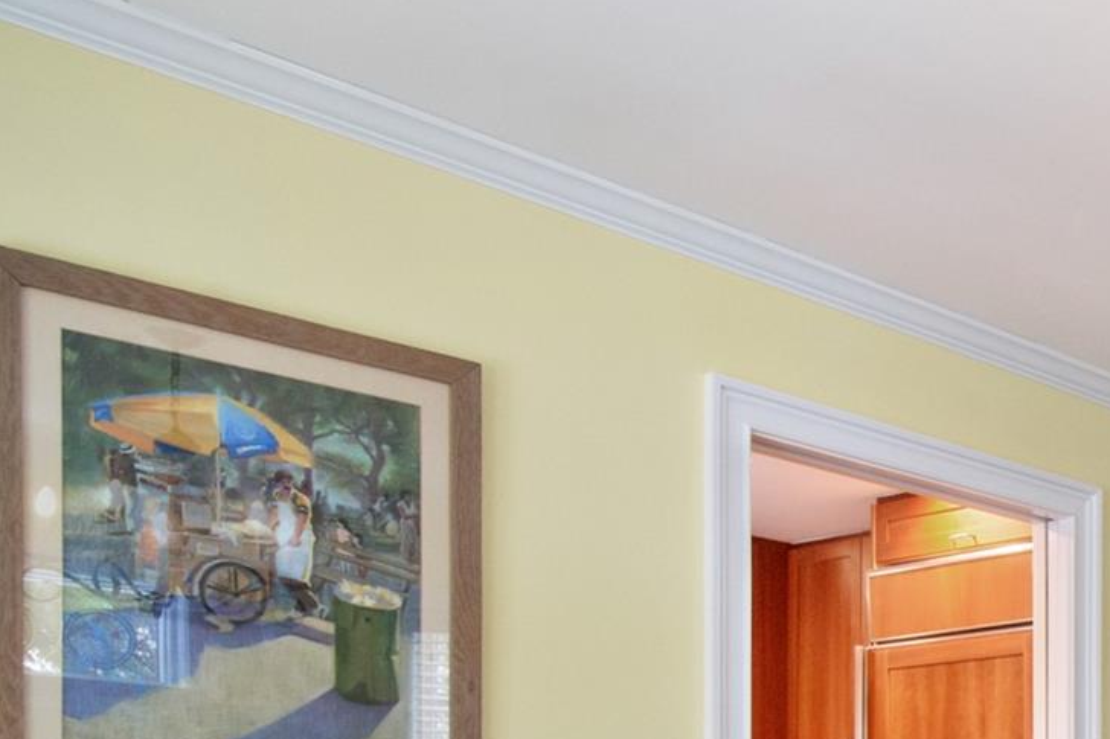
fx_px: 1430
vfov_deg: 26.4
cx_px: 1436
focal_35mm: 46
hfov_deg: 32.3
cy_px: 839
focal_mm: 11
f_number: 11
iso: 800
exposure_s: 1/3
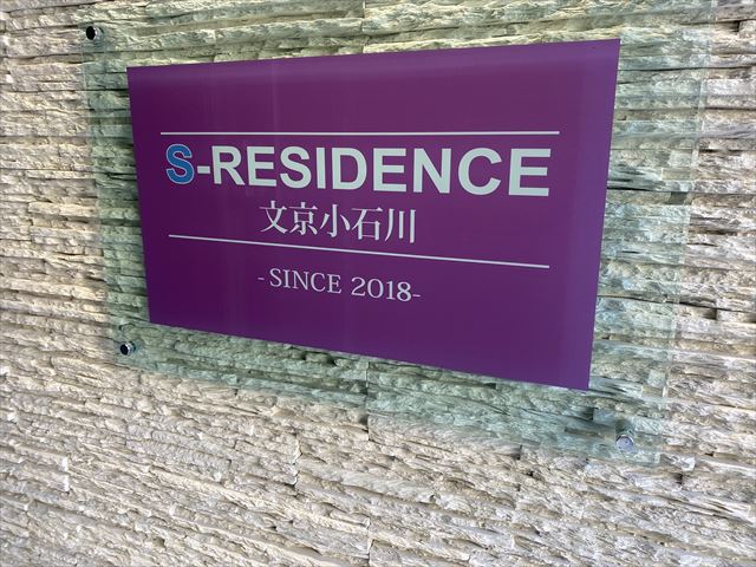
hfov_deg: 67.3
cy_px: 284
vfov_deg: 53.1
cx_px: 378
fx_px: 568
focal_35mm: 26
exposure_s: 1/100
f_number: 1.8
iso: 100
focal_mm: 4.25
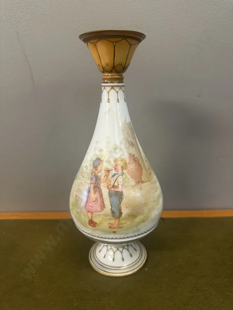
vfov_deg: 71.6
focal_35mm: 24
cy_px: 155
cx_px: 116
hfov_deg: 56.8
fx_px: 215
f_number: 1.78
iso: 125
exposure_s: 1/50
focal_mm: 6.86
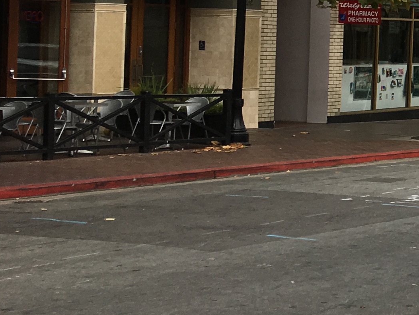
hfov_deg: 15.0
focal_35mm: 111
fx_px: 1344
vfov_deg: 13.2
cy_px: 40
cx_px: 791
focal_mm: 4.15
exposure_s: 1/490
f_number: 2.2
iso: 25
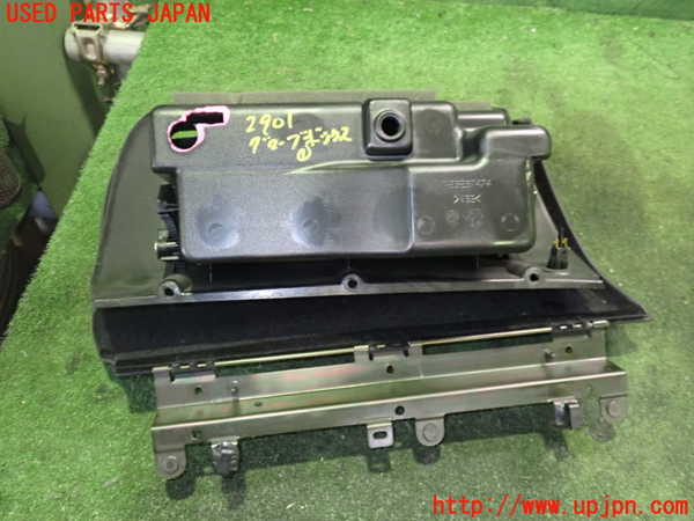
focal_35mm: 30
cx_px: 347
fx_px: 601
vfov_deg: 46.8
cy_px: 260
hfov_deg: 60.0
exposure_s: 1/15
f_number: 2.3
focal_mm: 5.4
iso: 800
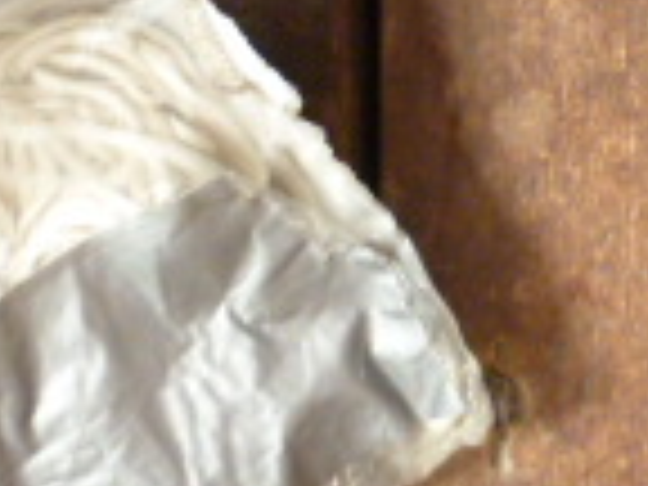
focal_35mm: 147
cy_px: -306
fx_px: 2752
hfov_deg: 13.1
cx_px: 756
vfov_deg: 9.7
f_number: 2.8
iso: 400
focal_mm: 5.5
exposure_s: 1/30
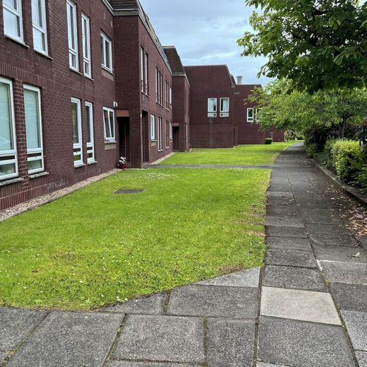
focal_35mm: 31
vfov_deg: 52.5
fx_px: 372
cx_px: 173
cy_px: 183
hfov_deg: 52.5
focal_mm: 5.1
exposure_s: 1/422
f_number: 1.6
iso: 50
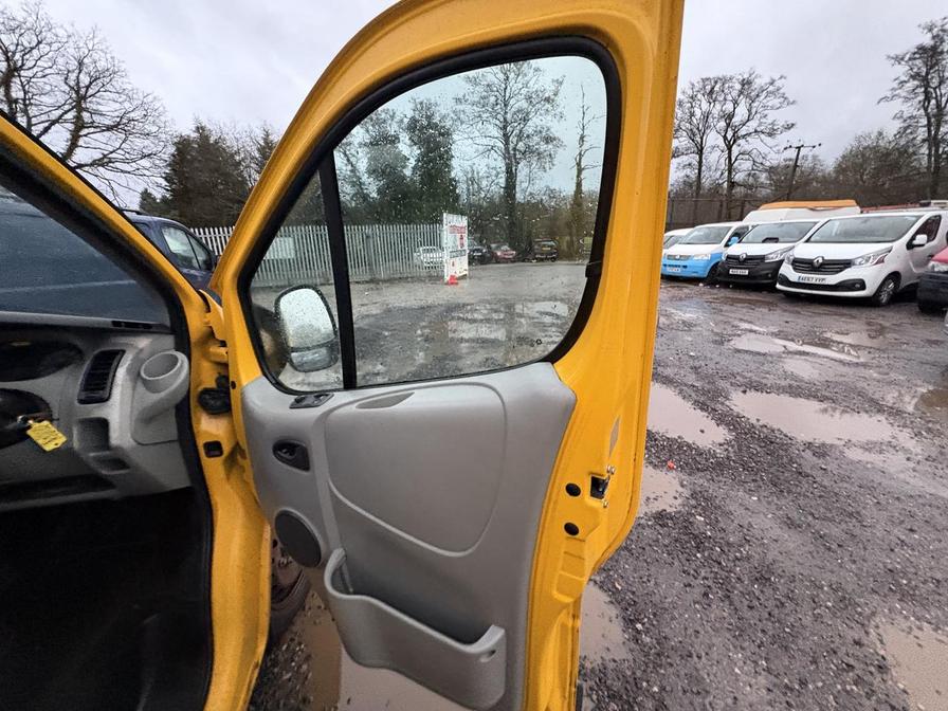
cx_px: 474
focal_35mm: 14
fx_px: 383
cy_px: 356
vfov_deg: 85.7
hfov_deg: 102.1
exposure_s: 1/51
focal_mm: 2.22
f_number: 2.2
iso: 1000
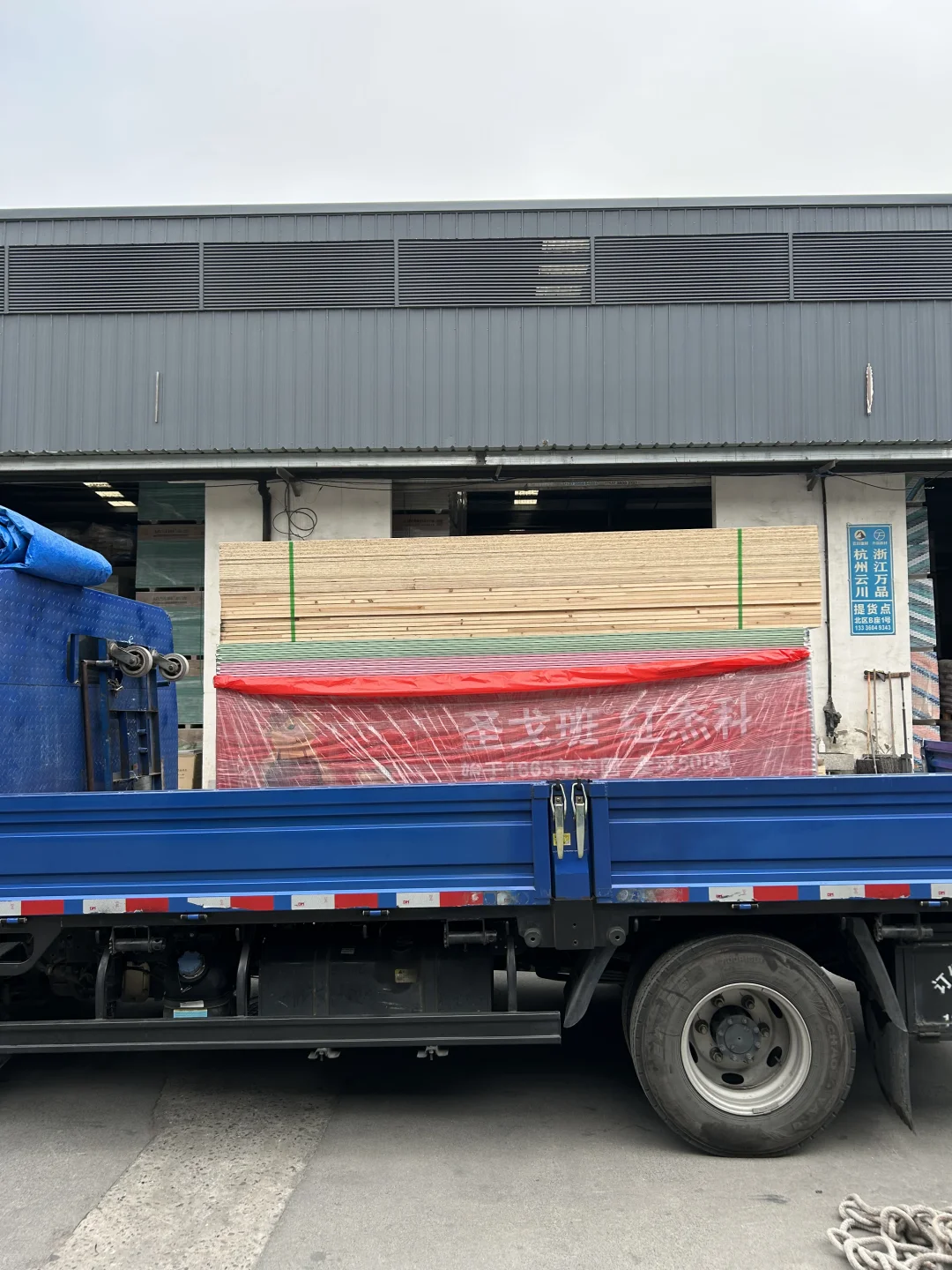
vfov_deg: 67.3
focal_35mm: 26
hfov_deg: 53.1
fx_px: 953
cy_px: 635
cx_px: 476
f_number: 1.5
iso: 50
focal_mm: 5.7
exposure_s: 1/450
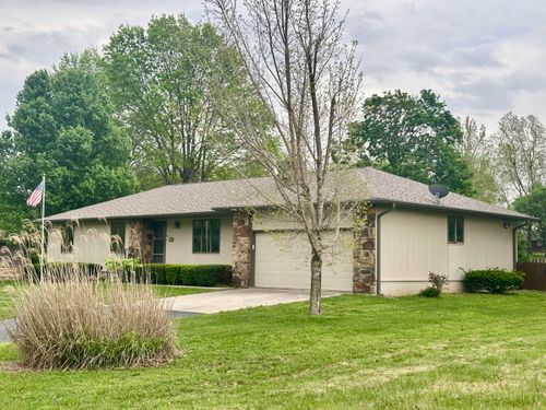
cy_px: 205
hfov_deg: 39.7
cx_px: 273
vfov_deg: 30.3
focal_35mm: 48
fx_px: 757
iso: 50
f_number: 1.78
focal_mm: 6.86
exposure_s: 1/121
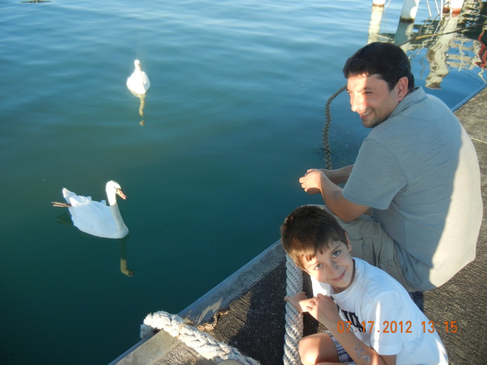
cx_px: 244
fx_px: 422
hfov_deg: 60.0
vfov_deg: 46.8
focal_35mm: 30
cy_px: 182
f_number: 3.5
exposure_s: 1/333
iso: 160
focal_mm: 5.4
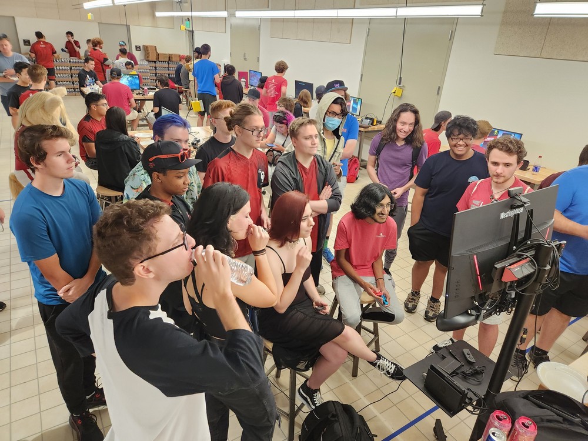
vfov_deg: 58.9
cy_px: 220
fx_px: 391
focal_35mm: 23
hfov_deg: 73.9
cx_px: 294
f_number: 1.8
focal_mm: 5.4
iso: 640
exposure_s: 1/120
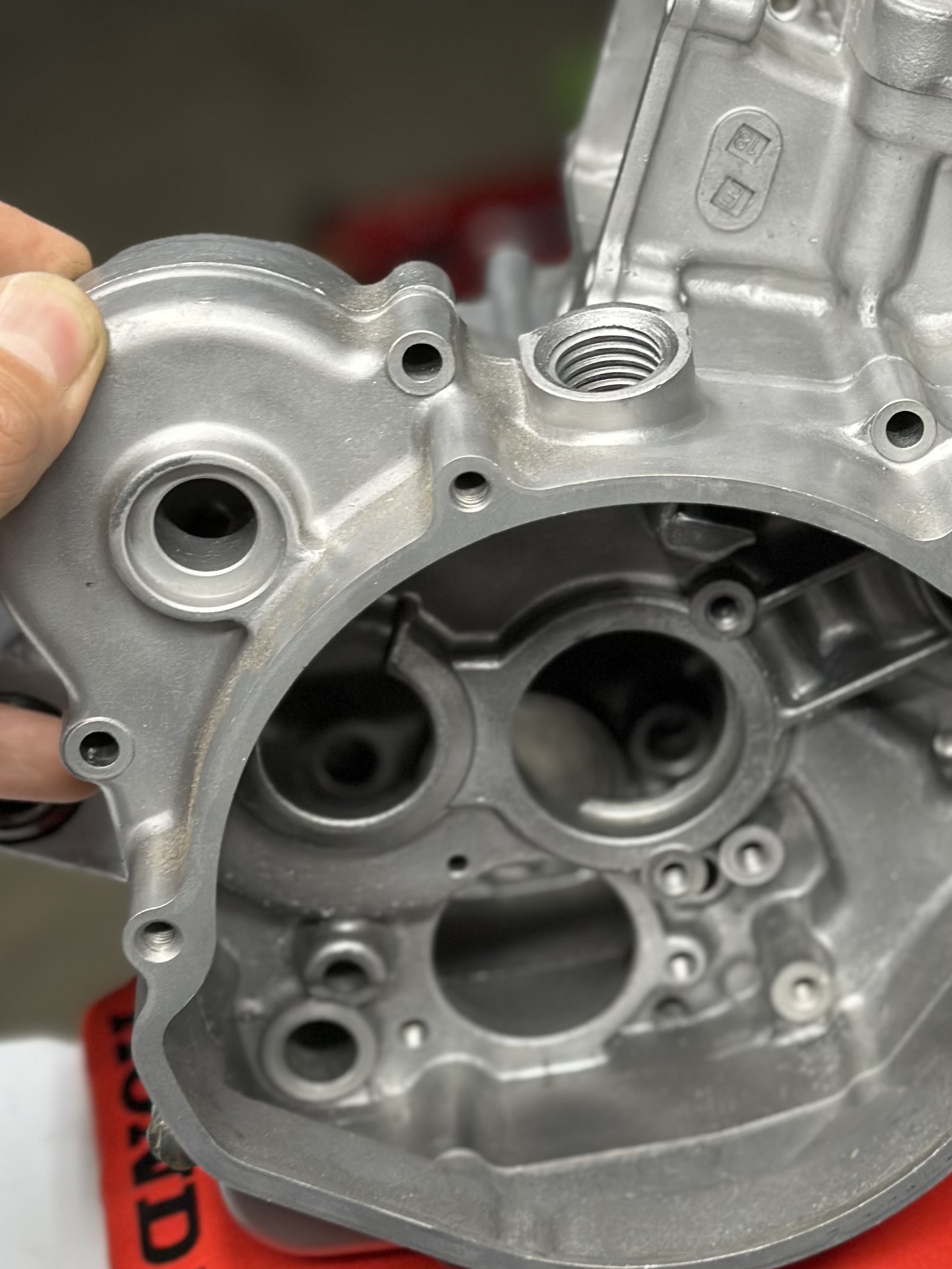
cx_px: 852
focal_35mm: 93
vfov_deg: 21.0
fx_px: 3410
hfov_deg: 15.7
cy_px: 433
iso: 100
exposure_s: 1/60
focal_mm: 6.86
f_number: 1.78
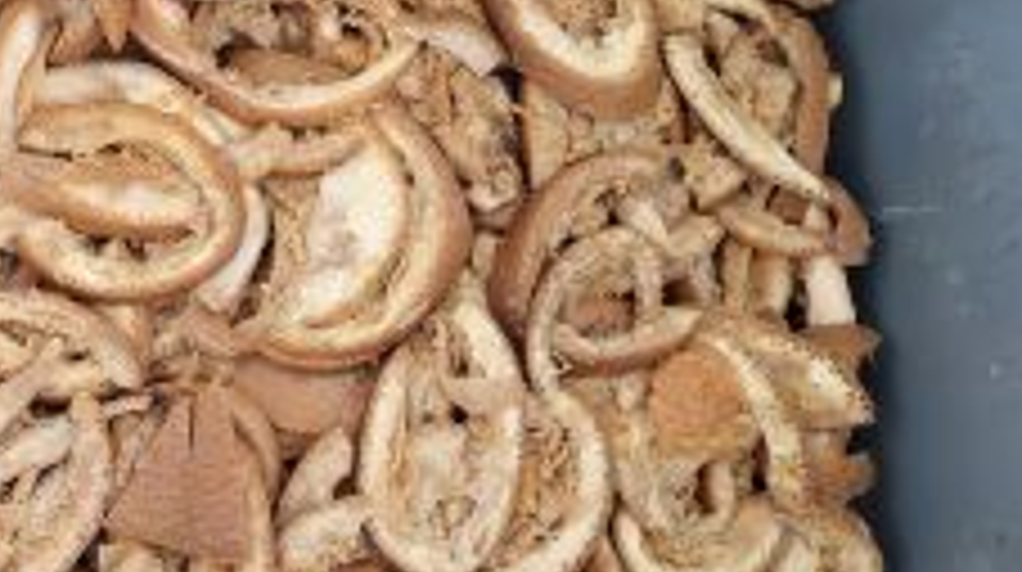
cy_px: 203
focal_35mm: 50
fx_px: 1353
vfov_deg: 23.8
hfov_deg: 39.7
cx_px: 198
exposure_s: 1/50
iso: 640
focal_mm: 5.4
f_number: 1.8
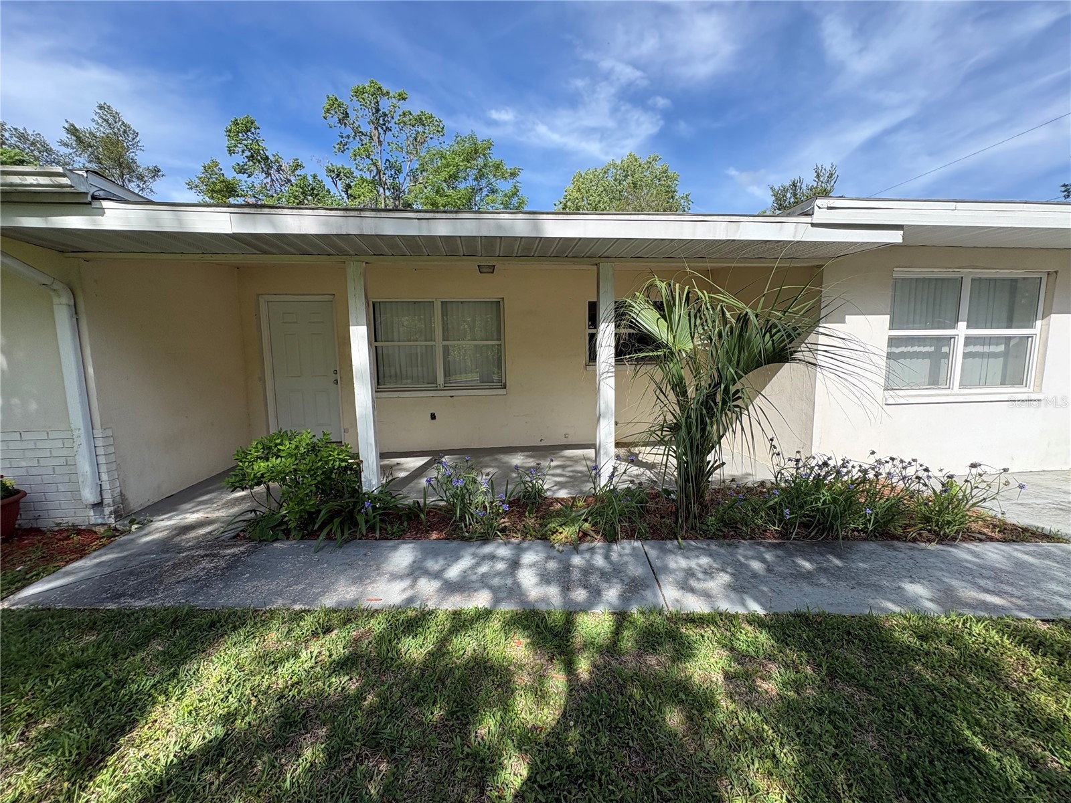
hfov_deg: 102.1
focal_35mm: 14
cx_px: 536
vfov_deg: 85.7
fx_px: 433
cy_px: 402
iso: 64
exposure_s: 1/840
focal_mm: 2.22
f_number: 2.2
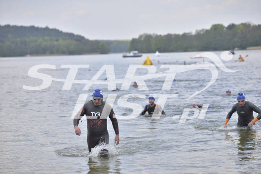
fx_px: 1341
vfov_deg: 7.4
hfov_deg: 11.1
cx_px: 130
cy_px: 87
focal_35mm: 185
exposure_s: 1/3200
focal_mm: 185
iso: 400
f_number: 4
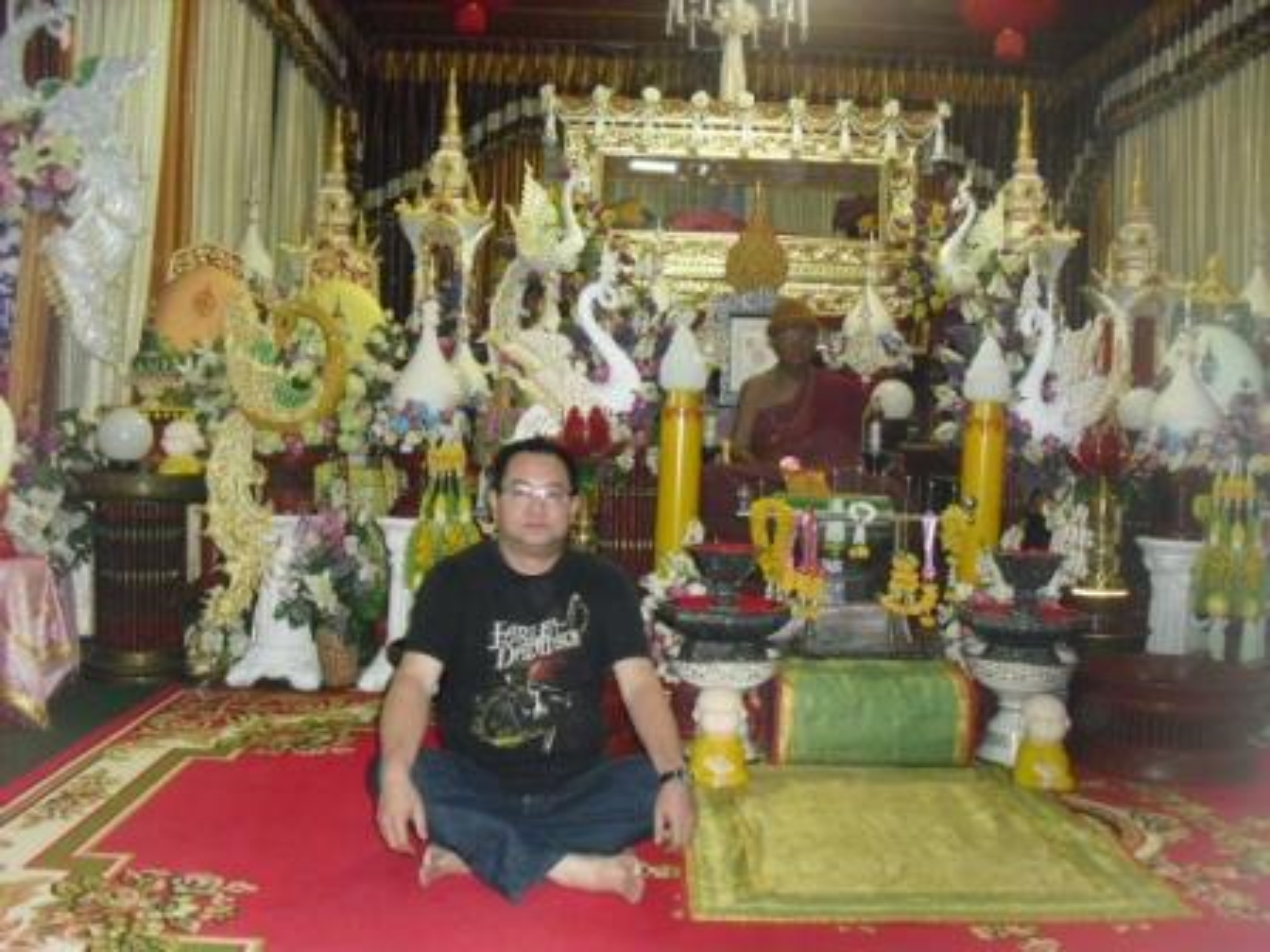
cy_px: 476
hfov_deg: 51.4
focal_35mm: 36
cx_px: 635
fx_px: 1321
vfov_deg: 39.7
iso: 400
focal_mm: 6.3
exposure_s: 1/60
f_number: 3.1
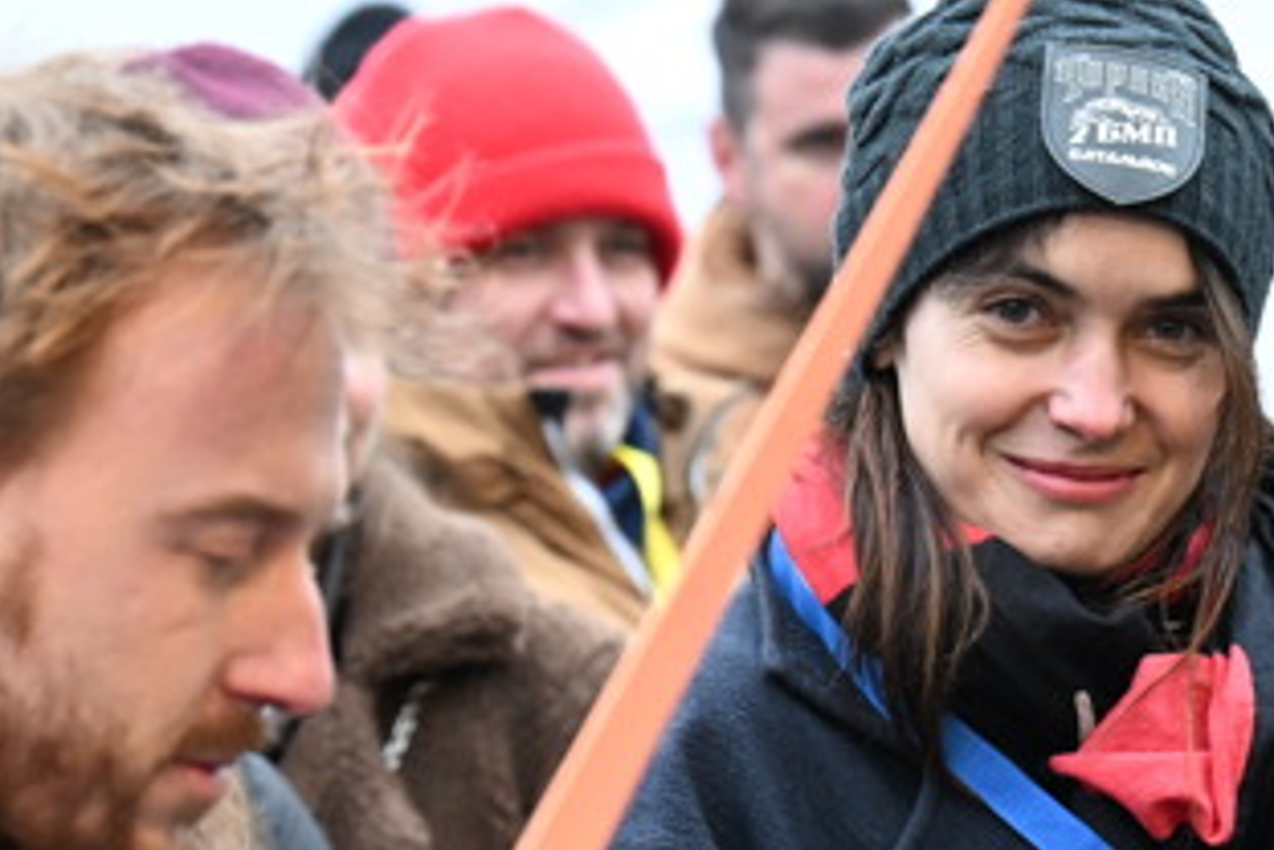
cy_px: 842
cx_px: 890
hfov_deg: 6.7
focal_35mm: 307
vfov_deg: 4.5
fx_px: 10864
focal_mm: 93
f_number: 4.5
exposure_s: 1/200
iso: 2500
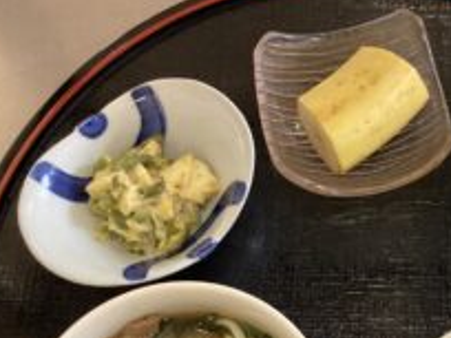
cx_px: 364
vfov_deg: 25.0
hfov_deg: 32.8
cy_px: 293
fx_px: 743
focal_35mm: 57
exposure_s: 1/60
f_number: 2.4
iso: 320
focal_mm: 3.3
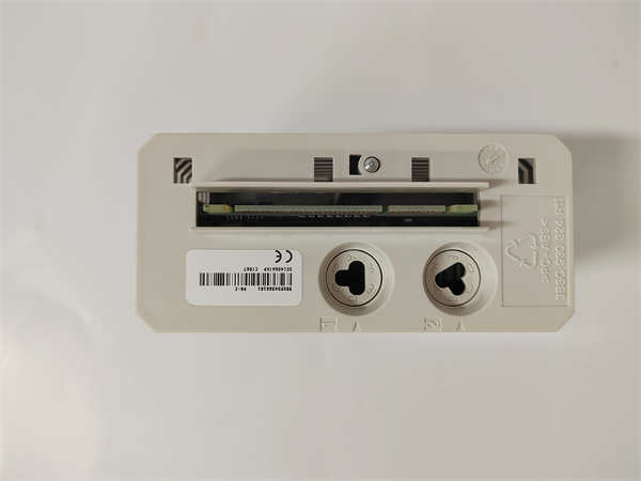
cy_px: 240
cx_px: 320
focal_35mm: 23
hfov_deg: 73.9
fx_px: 426
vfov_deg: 58.9
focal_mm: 5.52
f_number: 1.9
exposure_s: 1/120
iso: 2772
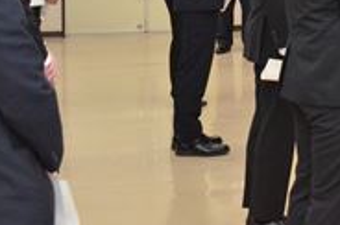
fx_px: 999
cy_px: -60
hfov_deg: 18.8
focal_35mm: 106
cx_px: 333
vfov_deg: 12.5
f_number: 5.6
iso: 3200
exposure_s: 1/250
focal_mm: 26
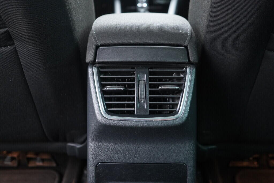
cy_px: 92
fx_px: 274
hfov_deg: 53.1
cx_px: 137
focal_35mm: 36
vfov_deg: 36.9
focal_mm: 24
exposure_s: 1/40
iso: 1250
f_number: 2.8
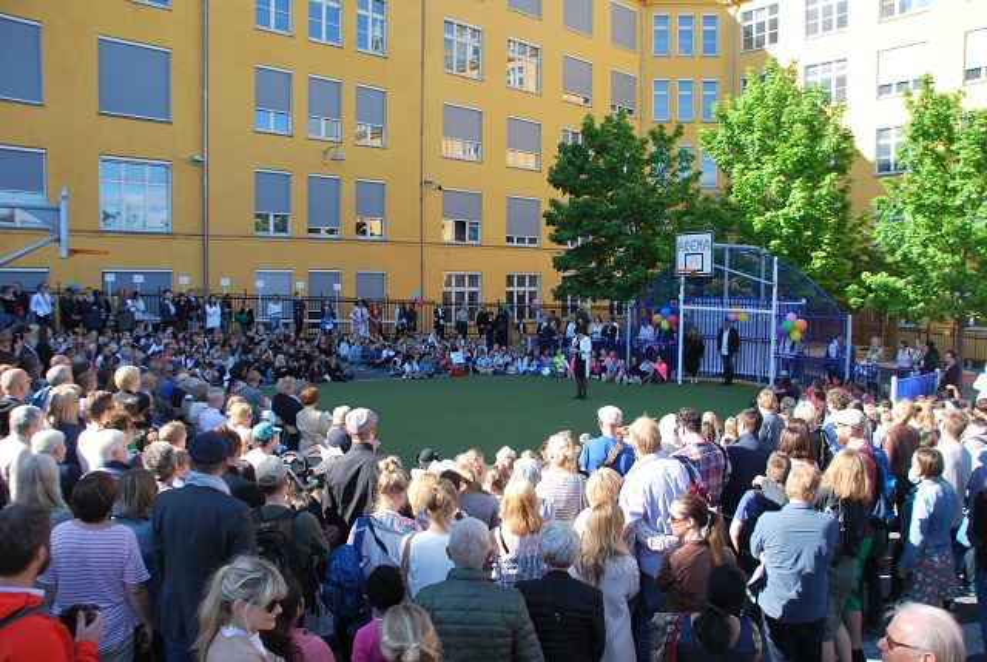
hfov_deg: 67.3
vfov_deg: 48.1
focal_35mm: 27
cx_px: 494
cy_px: 331
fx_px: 741
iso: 125
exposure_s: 1/125
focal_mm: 18
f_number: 5.6
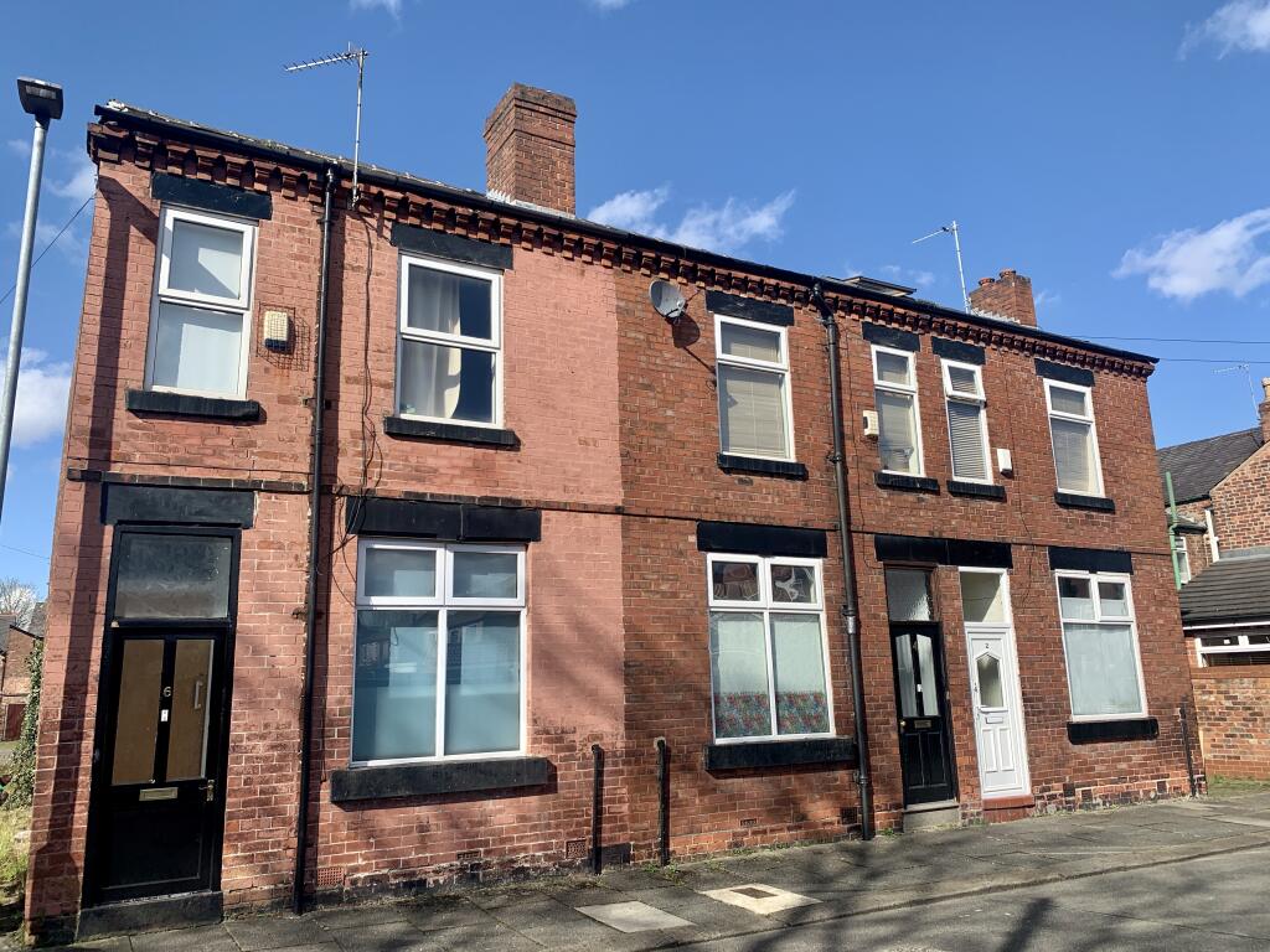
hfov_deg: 67.3
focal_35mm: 26
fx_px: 954
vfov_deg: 53.1
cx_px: 635
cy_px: 476
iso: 25
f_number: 1.8
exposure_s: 1/1845
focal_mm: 4.25
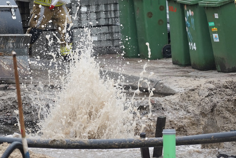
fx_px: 2779
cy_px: 29
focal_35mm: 424
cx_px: 135
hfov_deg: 4.9
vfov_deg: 3.2
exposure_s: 1/250
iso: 320
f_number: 4
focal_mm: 200
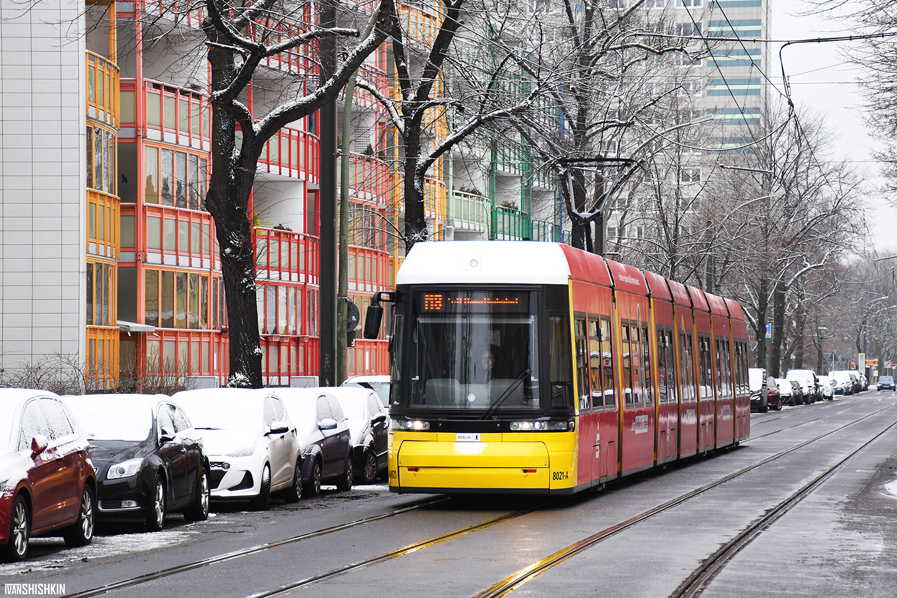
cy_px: 299
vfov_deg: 13.0
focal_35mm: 105
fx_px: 2616
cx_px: 448
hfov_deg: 19.5
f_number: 5
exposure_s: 1/320
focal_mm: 70
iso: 500
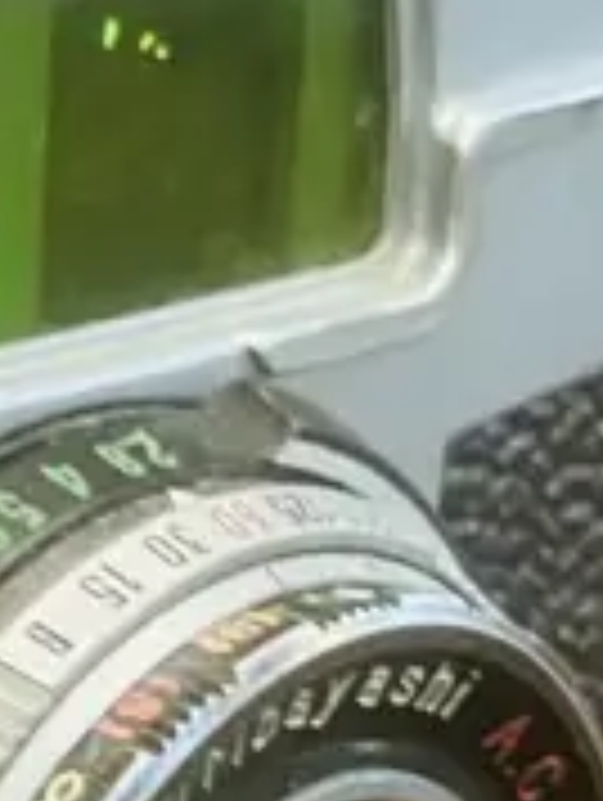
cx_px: -562
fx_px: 3731
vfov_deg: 12.2
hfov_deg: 8.8
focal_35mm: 161
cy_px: 716
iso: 320
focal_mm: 3.99
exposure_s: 1/50
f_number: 1.8
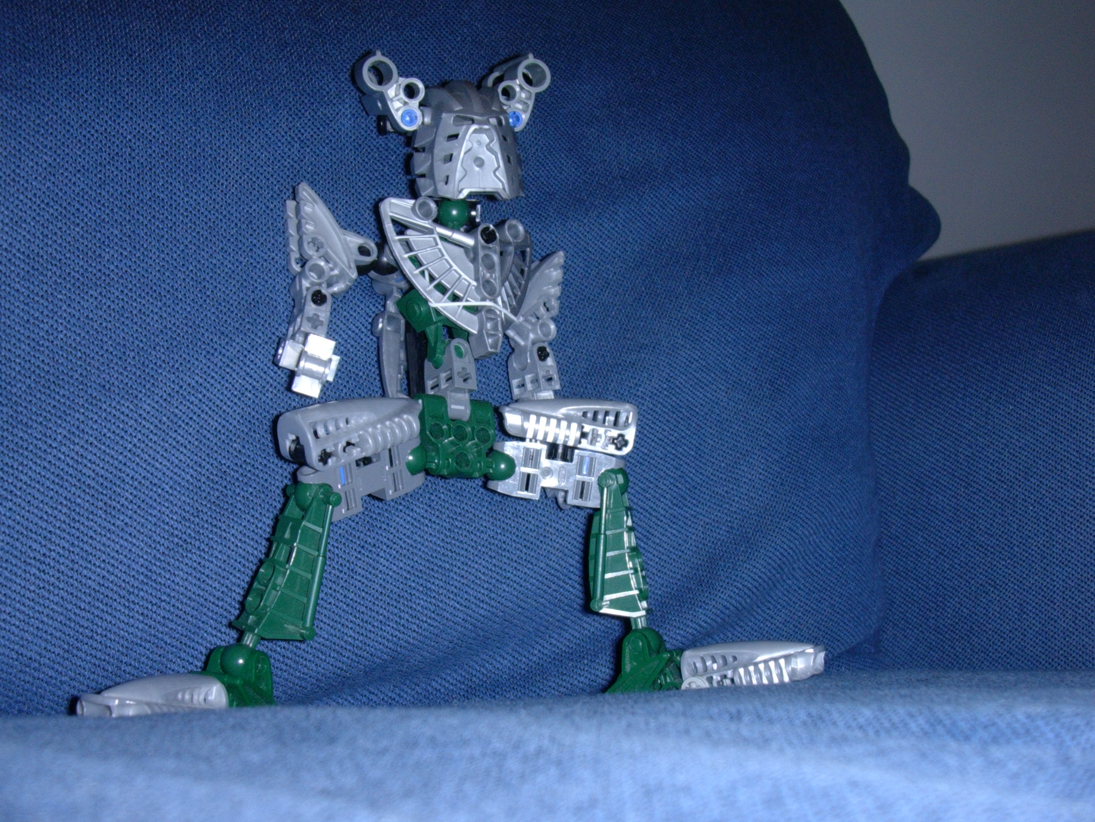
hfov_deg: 42.1
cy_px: 411
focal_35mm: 45
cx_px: 548
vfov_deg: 32.2
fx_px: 1423
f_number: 2.9
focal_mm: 6.7
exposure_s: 1/64
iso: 70
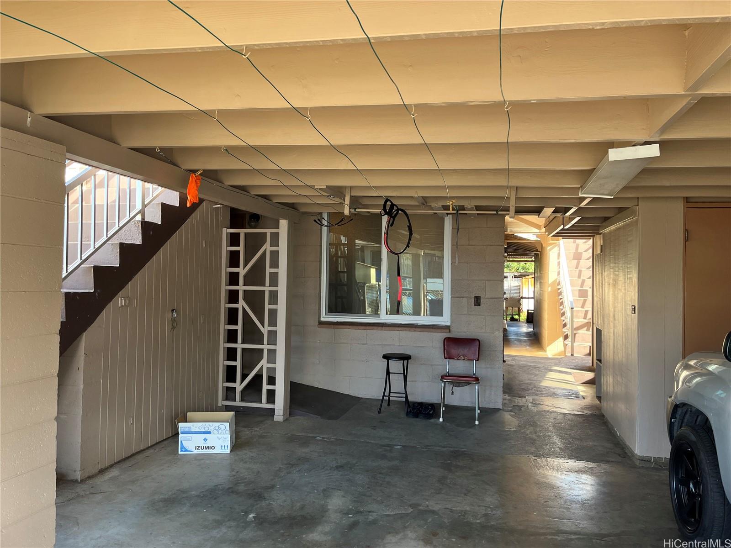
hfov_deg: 67.3
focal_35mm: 26
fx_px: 549
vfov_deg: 53.1
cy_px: 274
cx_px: 366
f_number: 1.6
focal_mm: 5.1
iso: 64
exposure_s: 1/161
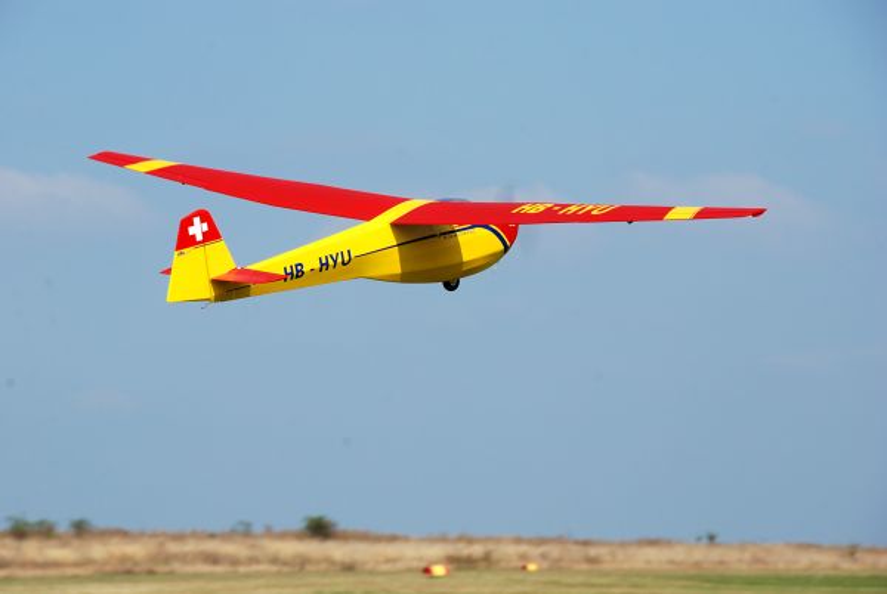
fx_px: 5552
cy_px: 297
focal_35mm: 225
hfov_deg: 9.1
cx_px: 444
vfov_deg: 6.1
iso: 250
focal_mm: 150
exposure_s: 1/500
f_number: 13
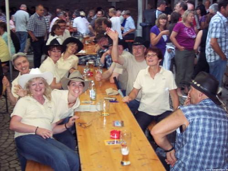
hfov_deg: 36.8
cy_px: 86
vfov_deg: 28.0
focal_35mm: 52
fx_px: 343
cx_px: 114
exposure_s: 1/60
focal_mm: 10.7
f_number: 3.4
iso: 140
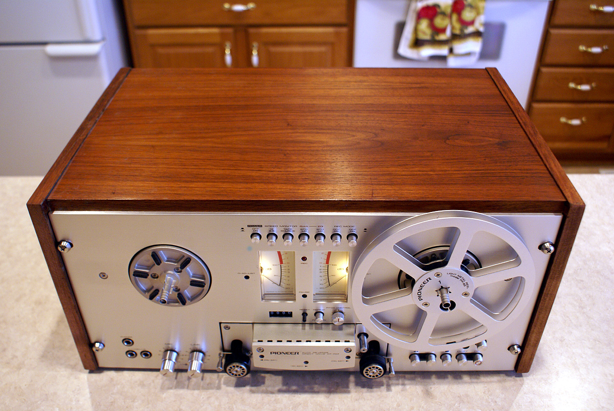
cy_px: 206
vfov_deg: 40.1
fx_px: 564
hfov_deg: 57.2
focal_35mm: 33
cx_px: 307
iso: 400
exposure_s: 1/40
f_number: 4
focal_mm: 22
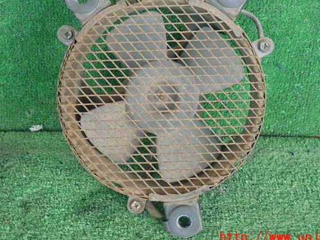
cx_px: 172
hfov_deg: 28.2
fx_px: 638
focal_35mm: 69
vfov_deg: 21.3
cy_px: 101
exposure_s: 1/80
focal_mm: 10.29
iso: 800
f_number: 3.5
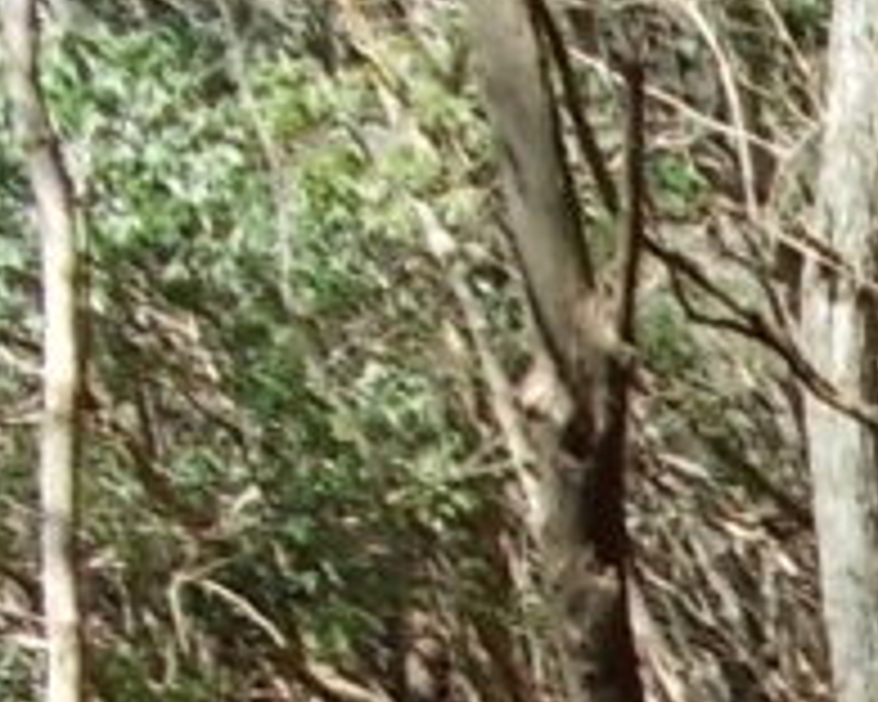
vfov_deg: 10.5
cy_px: 1476
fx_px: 3456
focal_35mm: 133
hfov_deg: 12.2
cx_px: 1968
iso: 80
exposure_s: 1/200
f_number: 3.2
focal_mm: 4.6
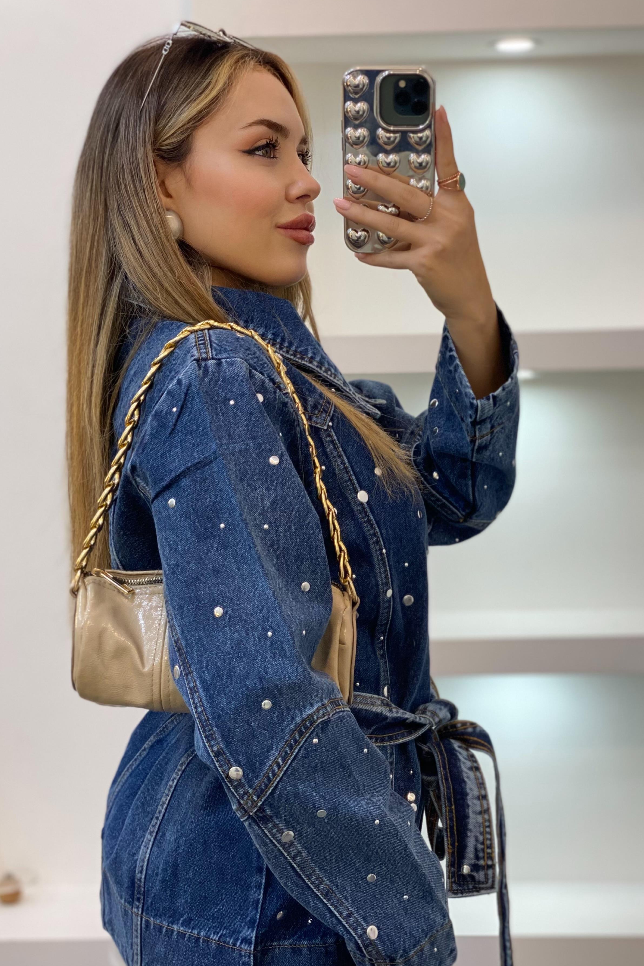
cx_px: 318
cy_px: 503
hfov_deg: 22.3
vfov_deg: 32.9
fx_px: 1637
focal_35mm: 61
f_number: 2
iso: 100
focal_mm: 6
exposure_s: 1/100
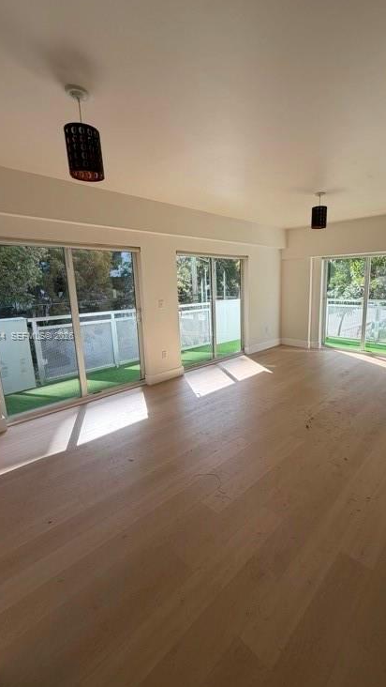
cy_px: 337
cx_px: 230
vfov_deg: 99.3
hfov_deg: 66.5
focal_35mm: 16
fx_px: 291
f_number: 2.2
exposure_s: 1/228
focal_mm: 2.22
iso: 50
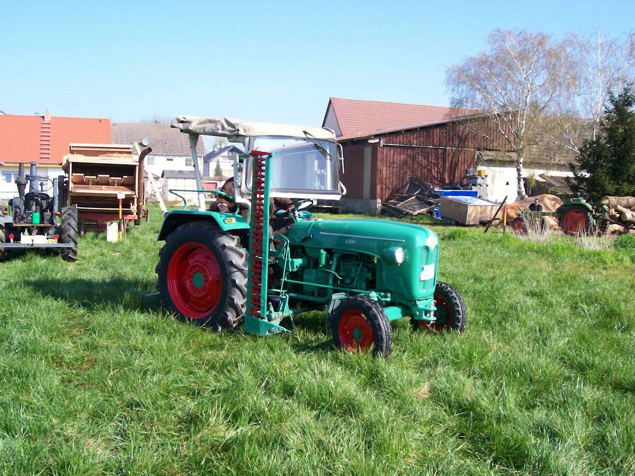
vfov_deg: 34.3
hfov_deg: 44.8
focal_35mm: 42
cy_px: 238
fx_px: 770
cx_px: 318
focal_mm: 7
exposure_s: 1/647
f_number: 2.9
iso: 80
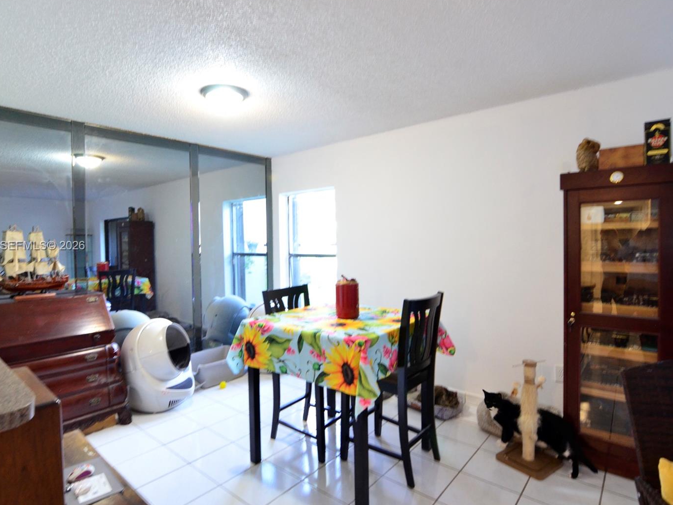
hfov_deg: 86.0
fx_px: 361
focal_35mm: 19
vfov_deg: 69.9
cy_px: 247
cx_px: 326
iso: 1250
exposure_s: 1/8
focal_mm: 11
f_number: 8
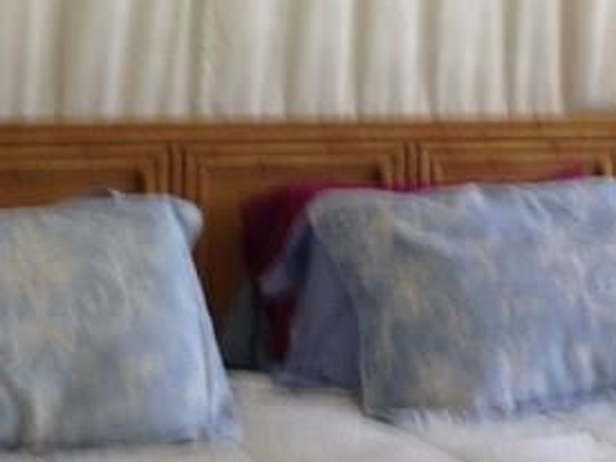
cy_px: 209
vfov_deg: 12.0
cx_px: 358
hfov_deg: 16.0
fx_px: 2188
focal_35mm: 123
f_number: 2.4
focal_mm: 4.12
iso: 50
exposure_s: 1/20
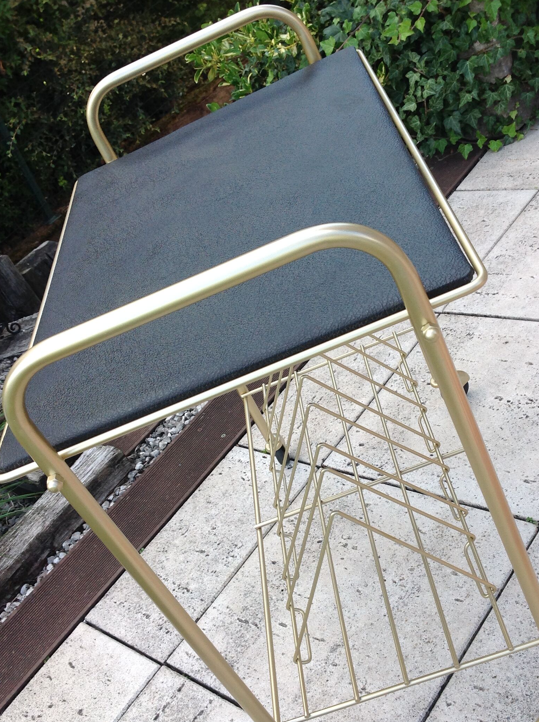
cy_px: 430
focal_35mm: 44
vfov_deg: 42.8
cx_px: 296
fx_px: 916
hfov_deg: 32.8
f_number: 2.4
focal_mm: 4.28
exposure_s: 1/195
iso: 50
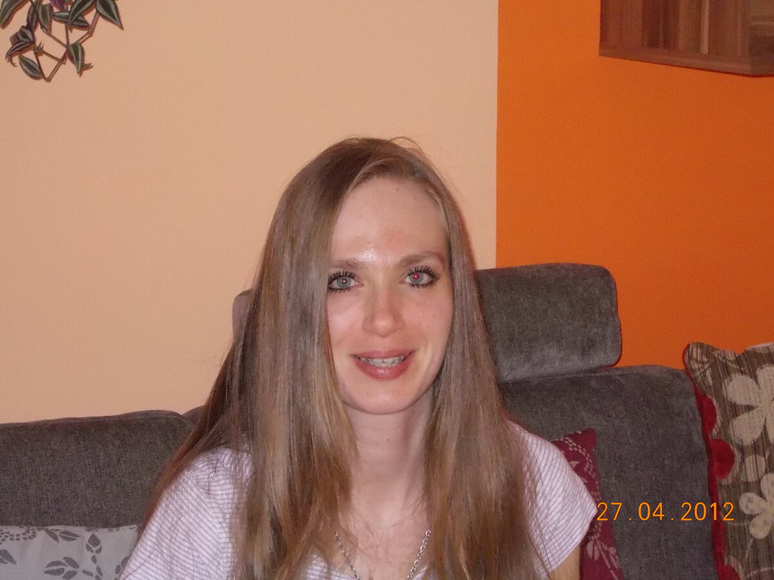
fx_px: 2527
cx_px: 387
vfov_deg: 13.1
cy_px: 290
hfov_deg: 17.4
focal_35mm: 113
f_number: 5.8
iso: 800
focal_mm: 16
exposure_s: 1/60
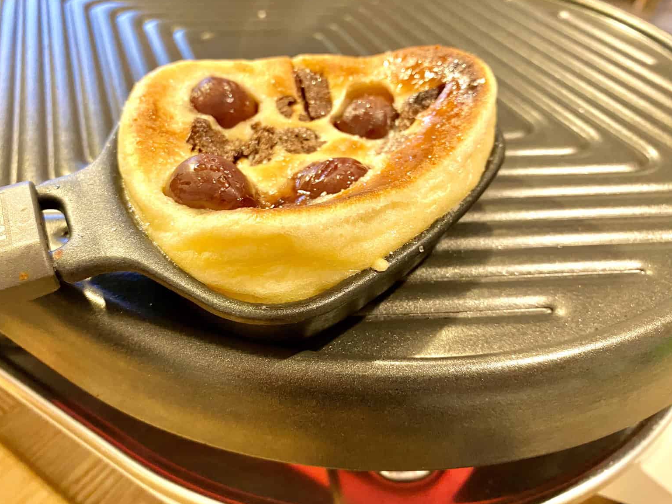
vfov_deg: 53.1
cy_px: 250
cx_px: 326
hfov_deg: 67.3
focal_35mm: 26
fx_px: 505
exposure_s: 1/50
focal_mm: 4.25
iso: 250
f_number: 1.8
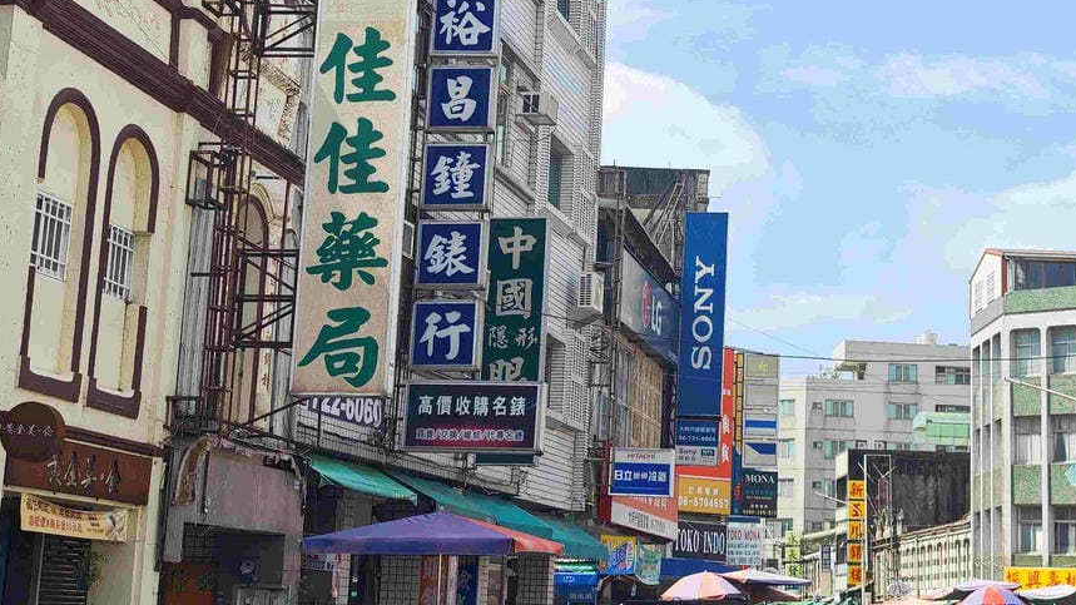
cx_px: 683
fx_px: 1911
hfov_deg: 31.3
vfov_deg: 17.9
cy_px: 207
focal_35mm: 67
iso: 51
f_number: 2
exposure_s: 1/1320
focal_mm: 8.72
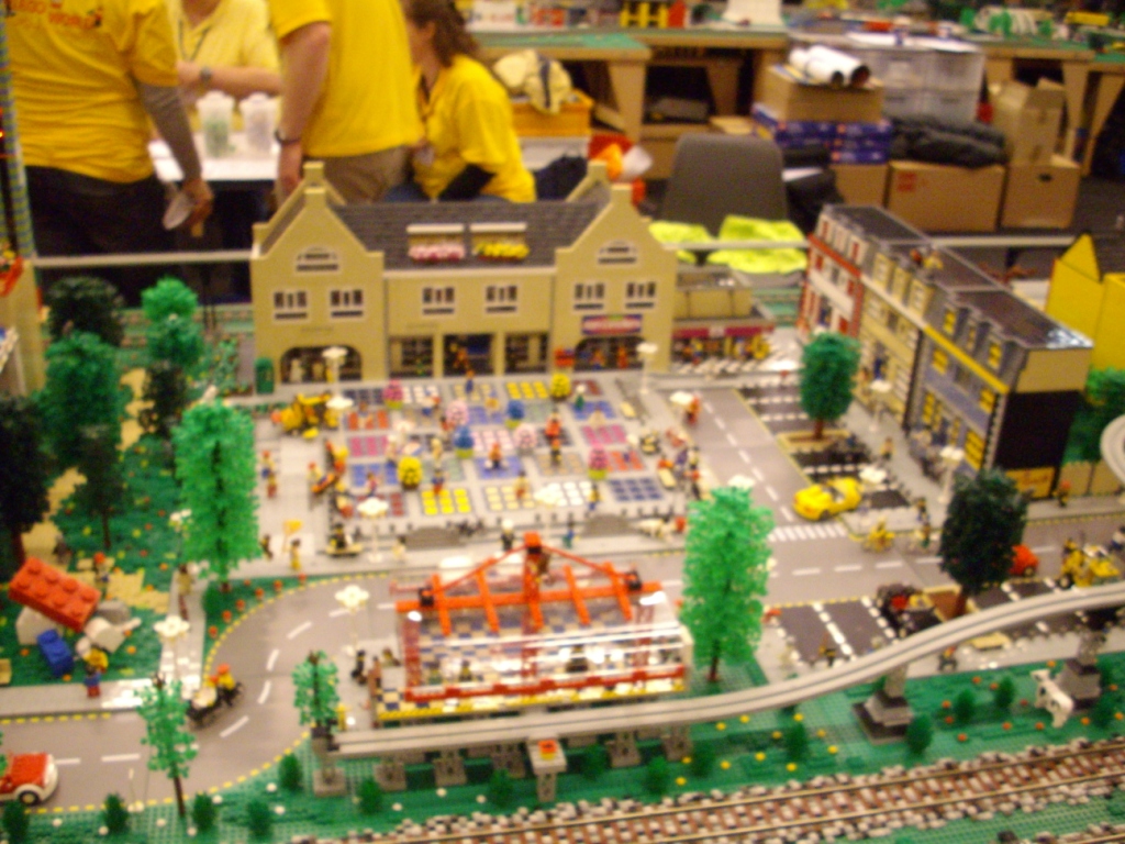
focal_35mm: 37
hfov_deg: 50.1
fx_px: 1202
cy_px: 422
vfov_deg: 38.7
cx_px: 562
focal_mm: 6.2
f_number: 2.8
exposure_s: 1/8
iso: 400
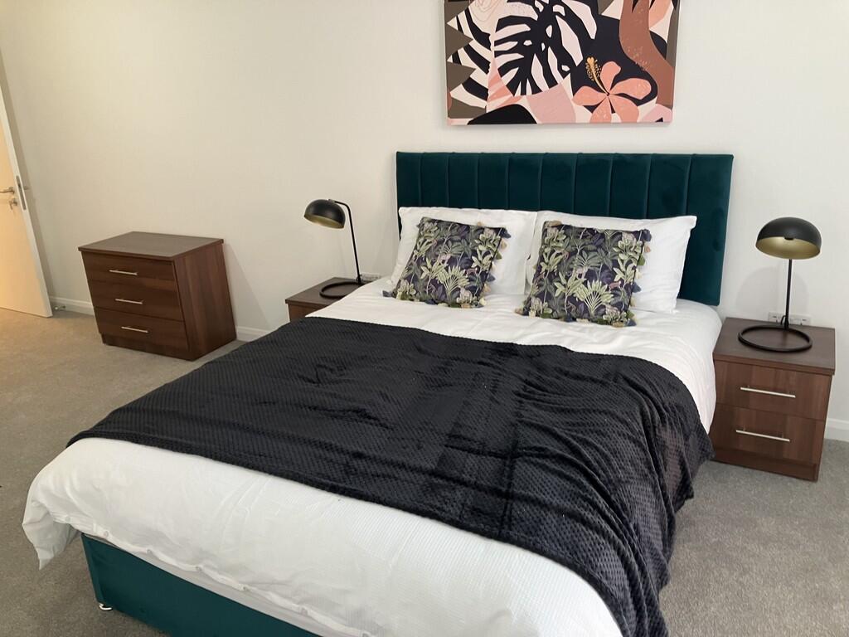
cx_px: 424
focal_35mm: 28
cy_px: 318
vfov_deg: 49.7
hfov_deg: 63.4
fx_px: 687
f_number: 1.8
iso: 100
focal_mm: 3.99
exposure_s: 1/50
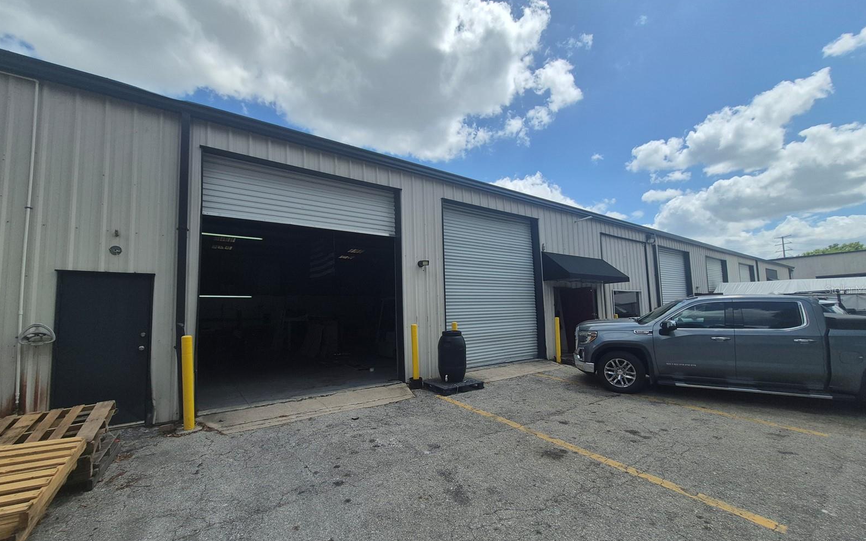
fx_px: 330
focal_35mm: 14
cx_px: 437
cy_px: 289
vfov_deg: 78.5
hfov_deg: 105.3
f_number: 2.2
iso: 50
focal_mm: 1.74
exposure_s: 1/2552
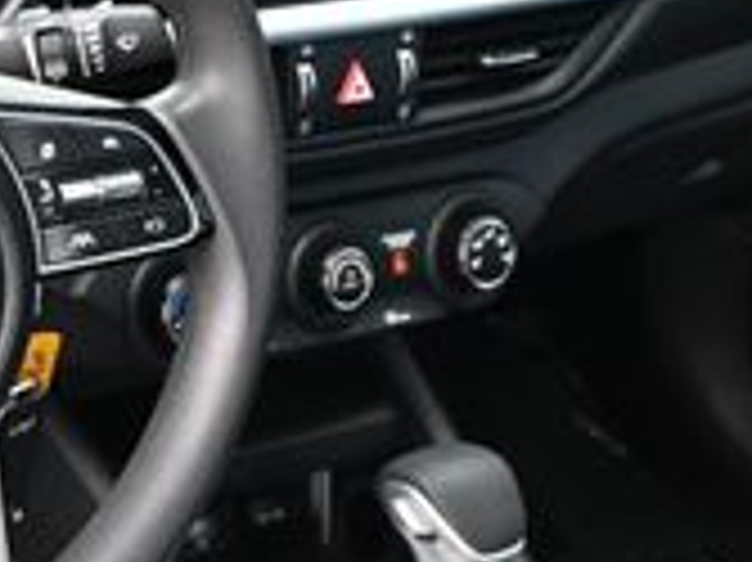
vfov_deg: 13.7
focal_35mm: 108
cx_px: 14
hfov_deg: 17.8
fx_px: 2343
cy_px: 387
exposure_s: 1/125
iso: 560
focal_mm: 19.5
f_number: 3.8
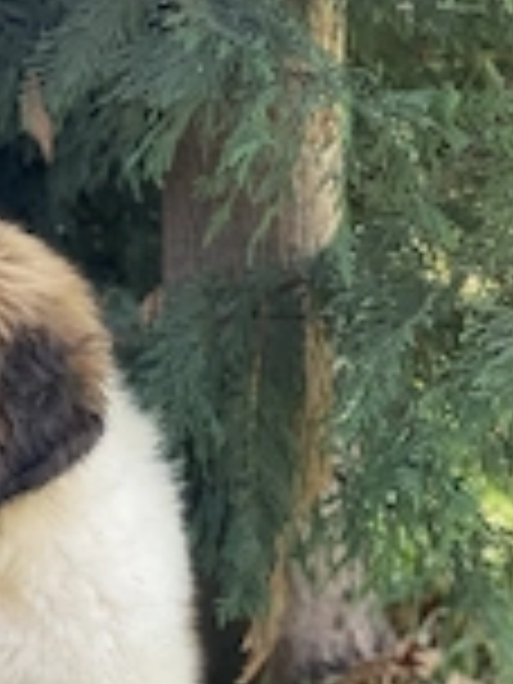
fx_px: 2707
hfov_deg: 10.7
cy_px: 720
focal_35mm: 137
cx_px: -27
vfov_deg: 14.1
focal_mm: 6
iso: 50
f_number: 2
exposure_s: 1/122
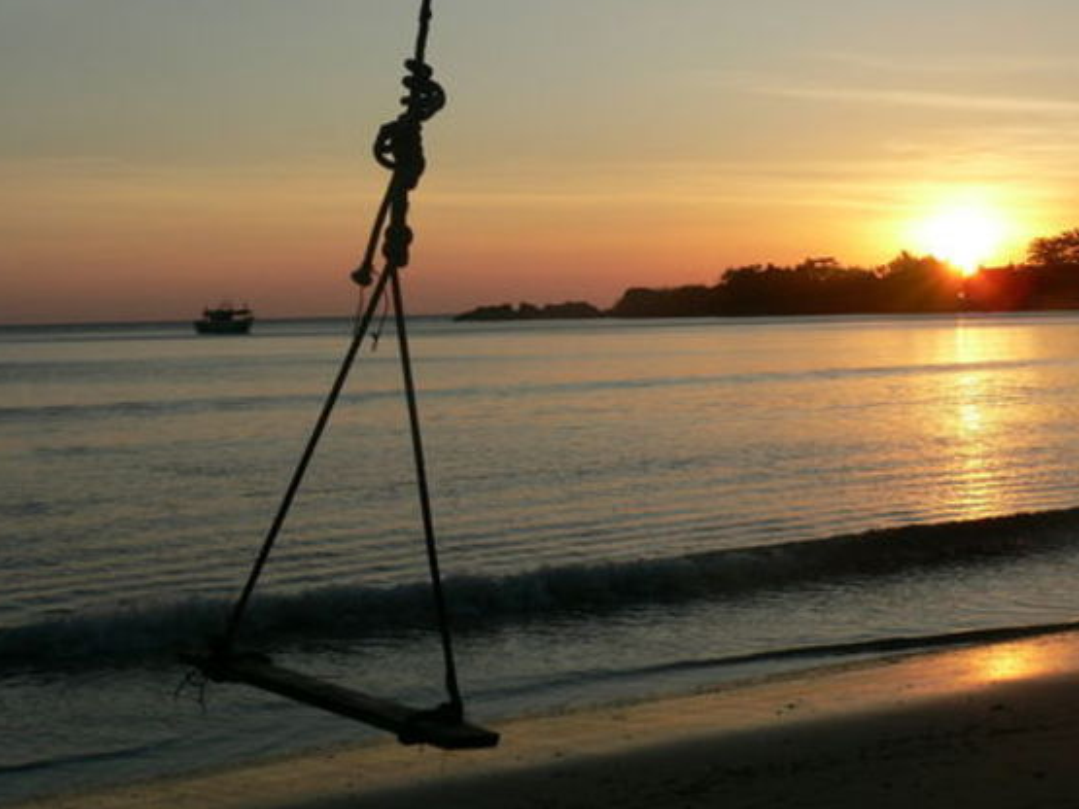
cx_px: 581
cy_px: 373
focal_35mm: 60
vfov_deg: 24.4
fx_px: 1870
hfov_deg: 32.2
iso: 80
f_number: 4
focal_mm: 8.7
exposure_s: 1/500
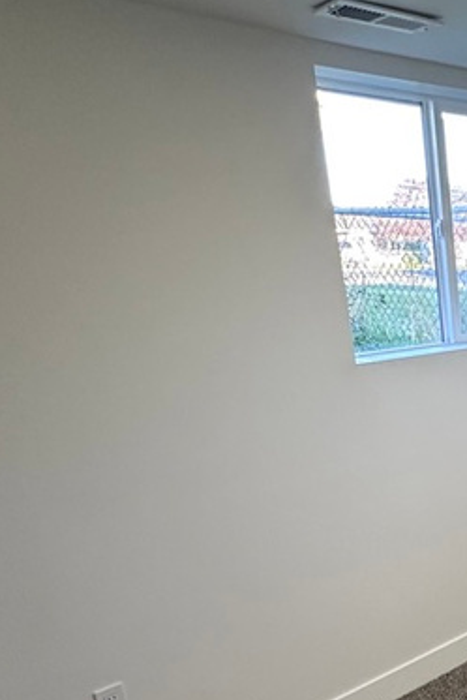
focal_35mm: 40
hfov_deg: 27.4
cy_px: 529
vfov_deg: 46.6
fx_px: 778
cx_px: 623
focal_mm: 2.22
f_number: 2.2
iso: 250
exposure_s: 1/120
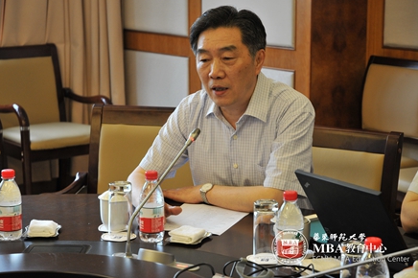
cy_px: 137
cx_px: 206
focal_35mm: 96
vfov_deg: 14.2
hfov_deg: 21.3
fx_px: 1114
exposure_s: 1/30
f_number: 4.5
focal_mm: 62
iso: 400
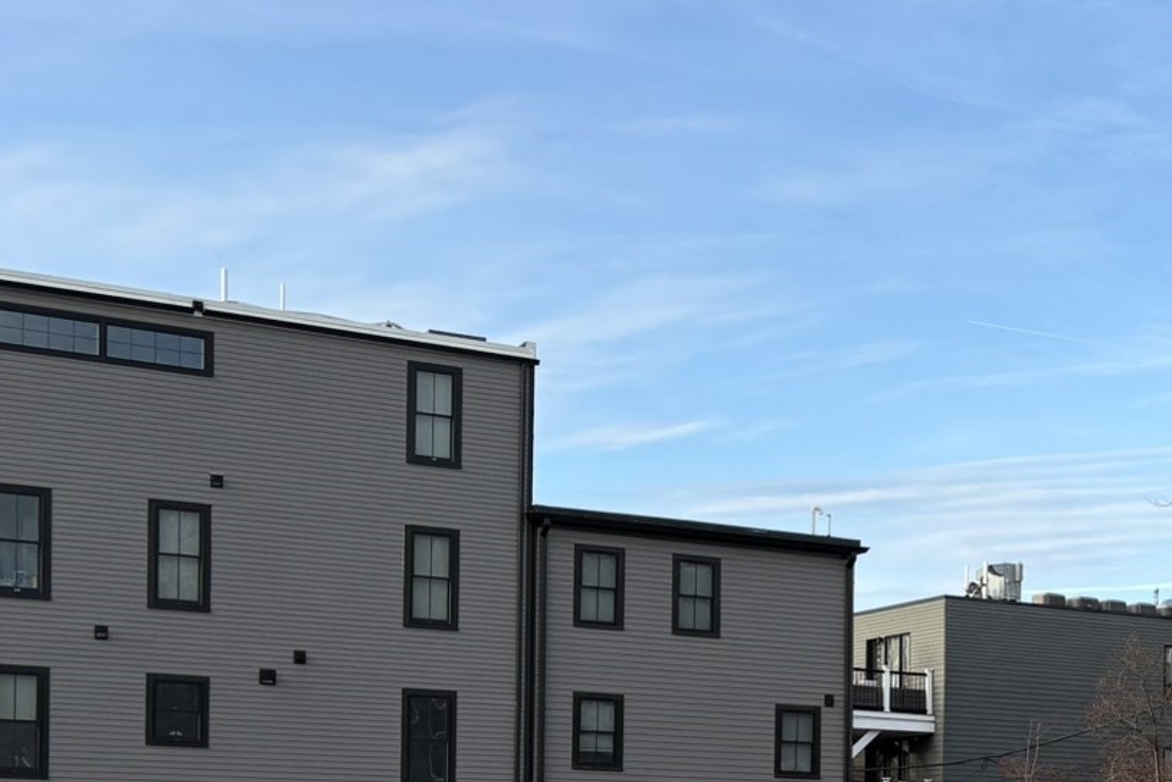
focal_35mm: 68
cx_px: 1263
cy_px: 848
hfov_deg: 27.4
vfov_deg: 19.2
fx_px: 2214
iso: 50
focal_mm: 5.96
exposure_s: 1/1135
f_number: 1.6
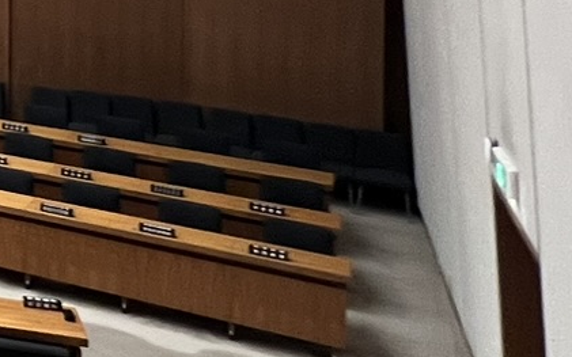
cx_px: -599
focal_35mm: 67
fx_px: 1044
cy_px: -160
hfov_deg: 18.4
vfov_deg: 17.6
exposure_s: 1/60
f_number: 1.8
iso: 200
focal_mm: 1.57
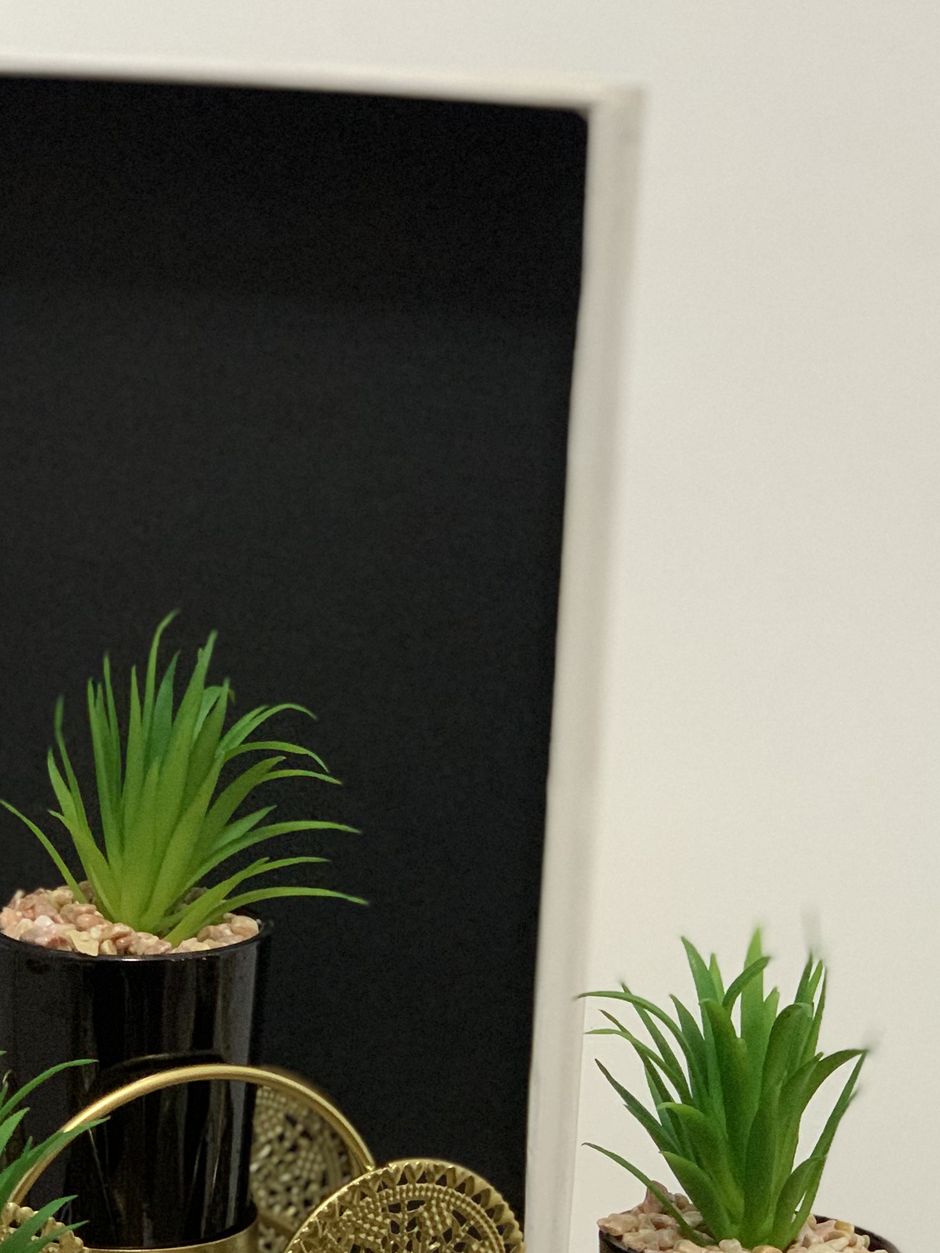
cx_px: 315
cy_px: 937
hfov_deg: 14.1
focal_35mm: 105
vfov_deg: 18.6
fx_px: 3801
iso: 200
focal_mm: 6
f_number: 2.4
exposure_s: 1/60
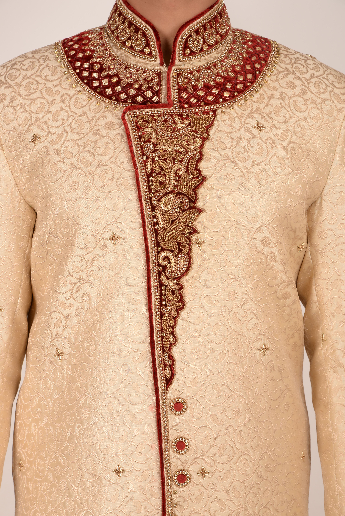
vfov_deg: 18.6
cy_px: 258
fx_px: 1580
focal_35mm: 110
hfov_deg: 12.5
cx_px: 172
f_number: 13
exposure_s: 1/125
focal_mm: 110
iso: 125
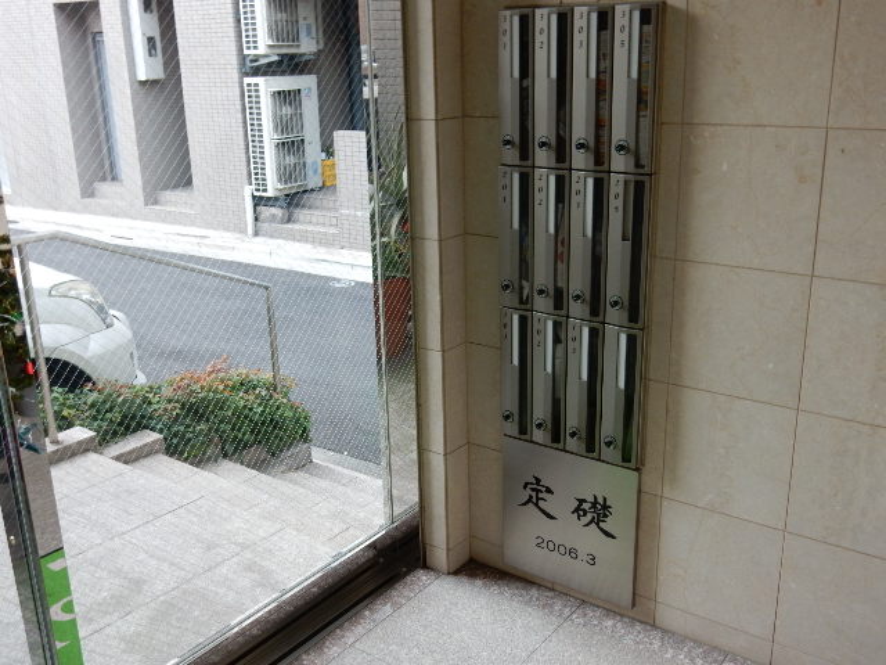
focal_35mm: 36
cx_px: 443
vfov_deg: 39.7
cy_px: 332
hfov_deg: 51.4
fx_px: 921
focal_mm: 6.4
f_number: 4
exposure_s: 1/30
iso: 140
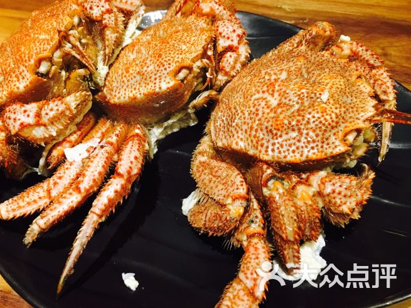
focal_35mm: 31
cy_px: 144
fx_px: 368
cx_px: 193
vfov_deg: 45.4
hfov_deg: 58.3
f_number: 2.2
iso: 200
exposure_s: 1/33
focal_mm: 4.15
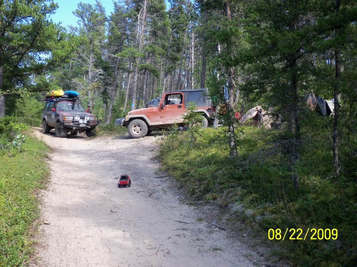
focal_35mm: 38
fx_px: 392
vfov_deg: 37.7
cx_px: 178
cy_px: 134
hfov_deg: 49.0
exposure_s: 1/200
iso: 80
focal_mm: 6.3
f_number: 3.5
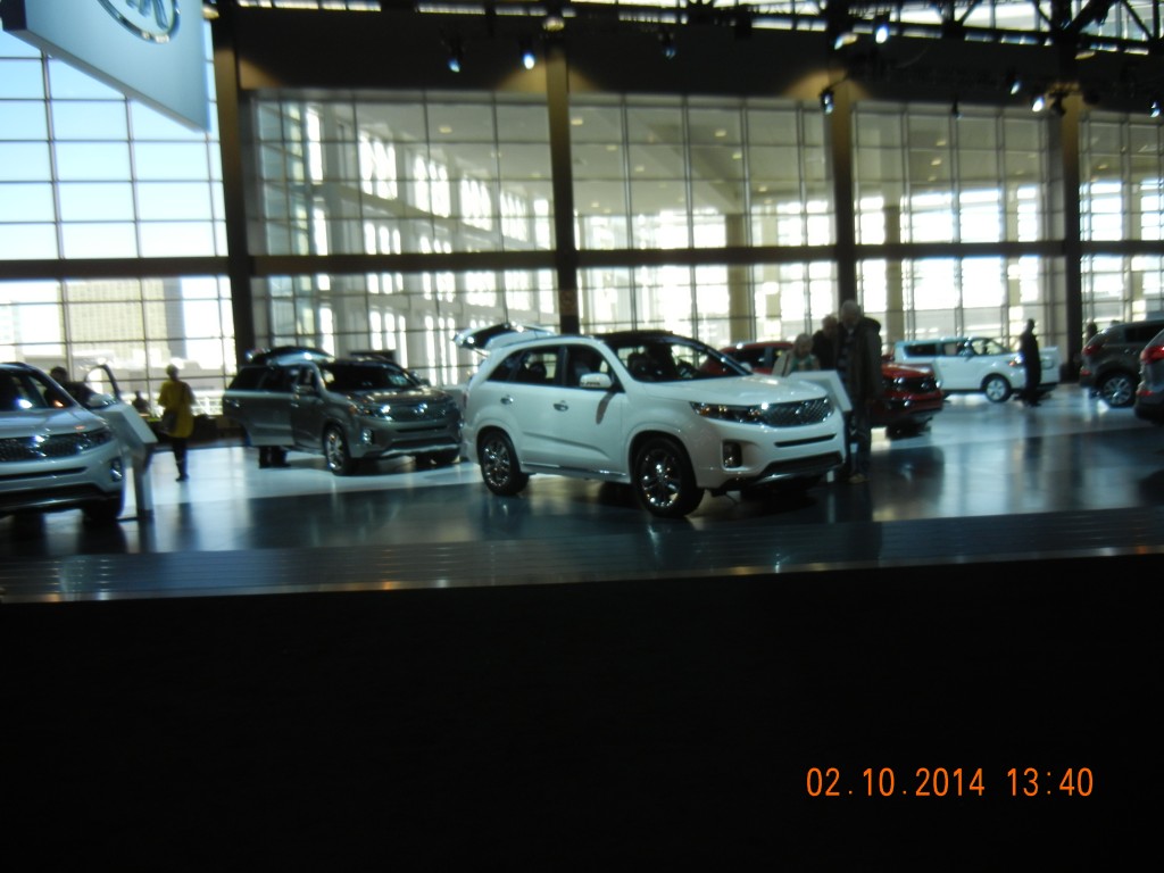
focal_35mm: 30
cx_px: 582
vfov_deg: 46.8
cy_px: 436
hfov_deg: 60.0
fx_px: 1009
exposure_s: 1/133
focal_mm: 5.4
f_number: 3.5
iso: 161
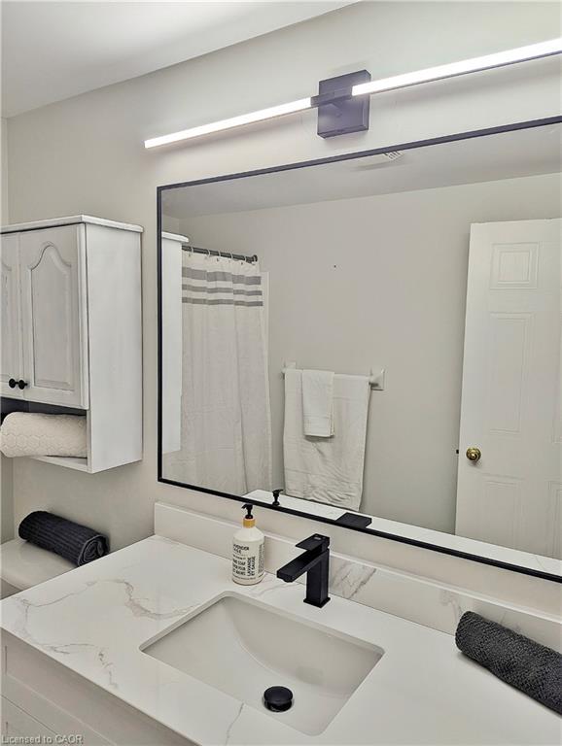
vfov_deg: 71.5
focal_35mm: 24
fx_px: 518
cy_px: 373
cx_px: 281
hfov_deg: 56.9
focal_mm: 6.81
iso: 42
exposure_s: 1/139
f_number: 1.85
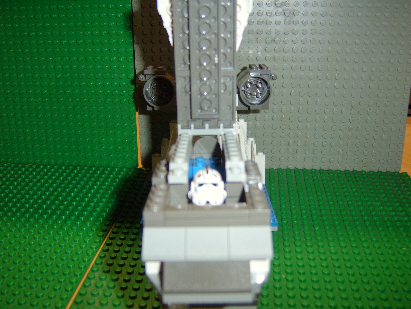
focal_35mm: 31
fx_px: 368
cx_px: 206
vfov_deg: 45.4
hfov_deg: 58.4
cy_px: 154
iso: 141
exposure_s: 1/30
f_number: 2.7
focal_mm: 8.13
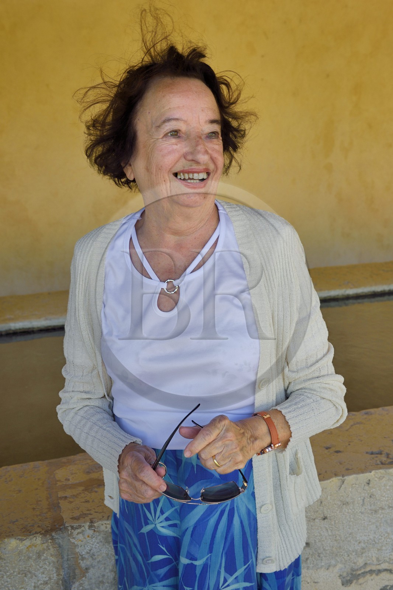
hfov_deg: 36.9
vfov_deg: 53.1
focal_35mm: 36
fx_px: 590
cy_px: 295
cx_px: 196
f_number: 8
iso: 400
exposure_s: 1/200
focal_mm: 36
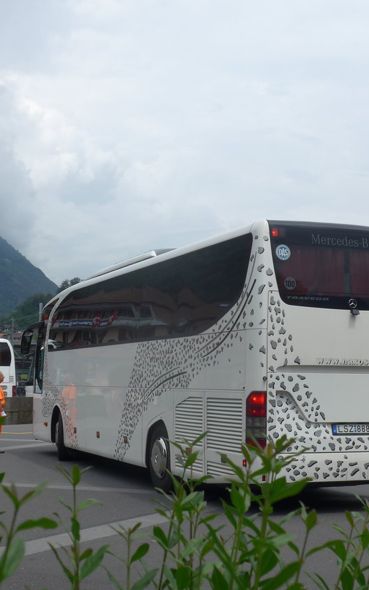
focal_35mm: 63
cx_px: 250
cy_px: 293
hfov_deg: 20.5
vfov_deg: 32.5
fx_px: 1014
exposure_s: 1/1600
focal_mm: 9
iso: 80
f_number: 3.2
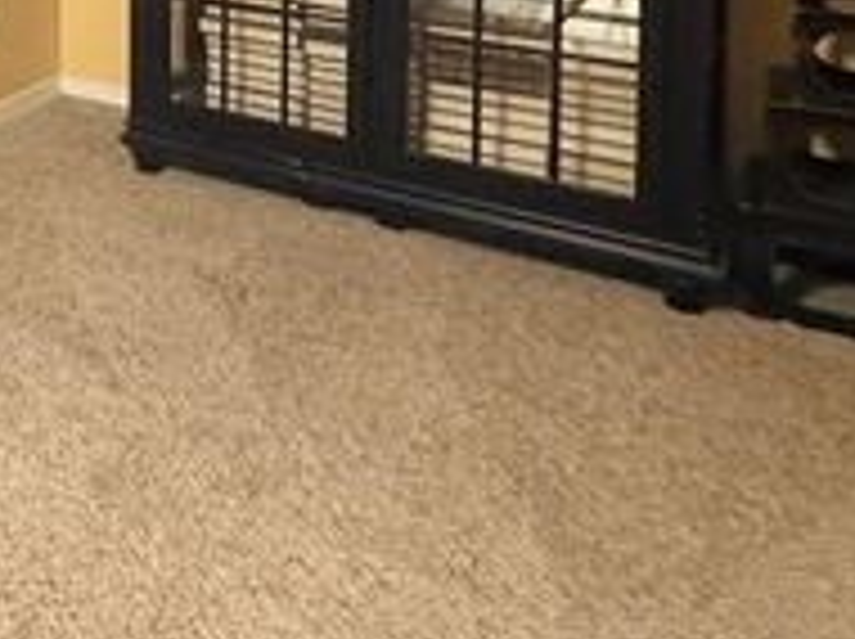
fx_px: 1283
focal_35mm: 52
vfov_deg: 24.0
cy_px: -230
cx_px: -236
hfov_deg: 30.0
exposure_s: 1/60
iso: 640
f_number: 2.2
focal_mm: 2.22
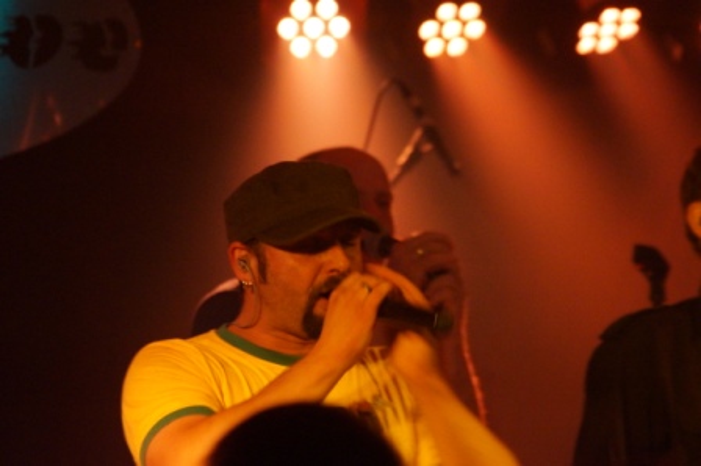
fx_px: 6129
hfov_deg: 6.5
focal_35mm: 315
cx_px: 350
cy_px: 233
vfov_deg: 4.4
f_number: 6.3
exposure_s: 1/30
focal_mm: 210
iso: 3200
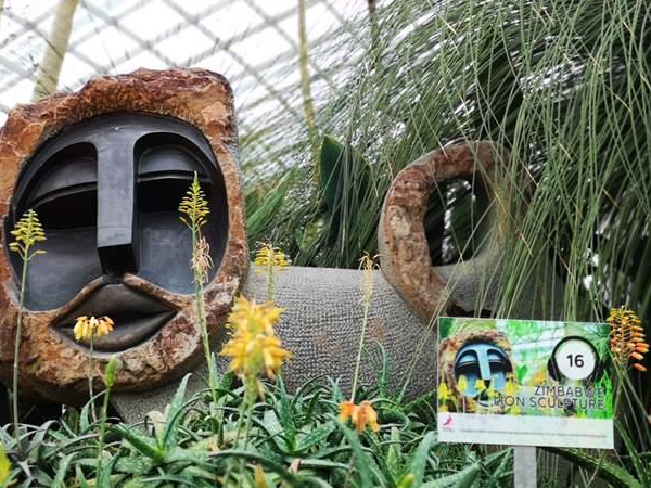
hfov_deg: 35.4
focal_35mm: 54
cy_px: 229
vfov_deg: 27.0
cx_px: 265
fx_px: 1016
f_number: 4
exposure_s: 1/50
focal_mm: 3.95
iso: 125
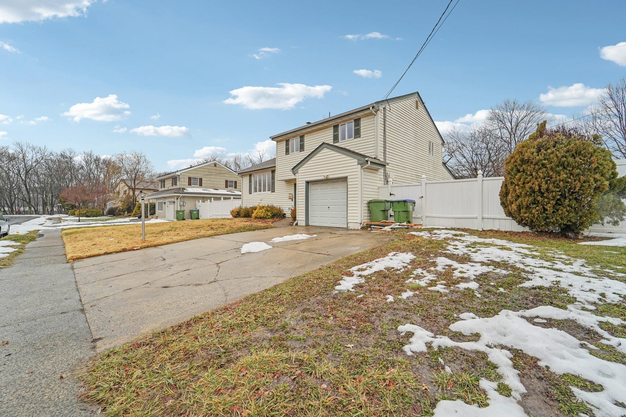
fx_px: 243
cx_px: 313
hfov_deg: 104.3
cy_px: 208
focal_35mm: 14
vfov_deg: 81.2
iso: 400
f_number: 8
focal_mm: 14
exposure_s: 1/160
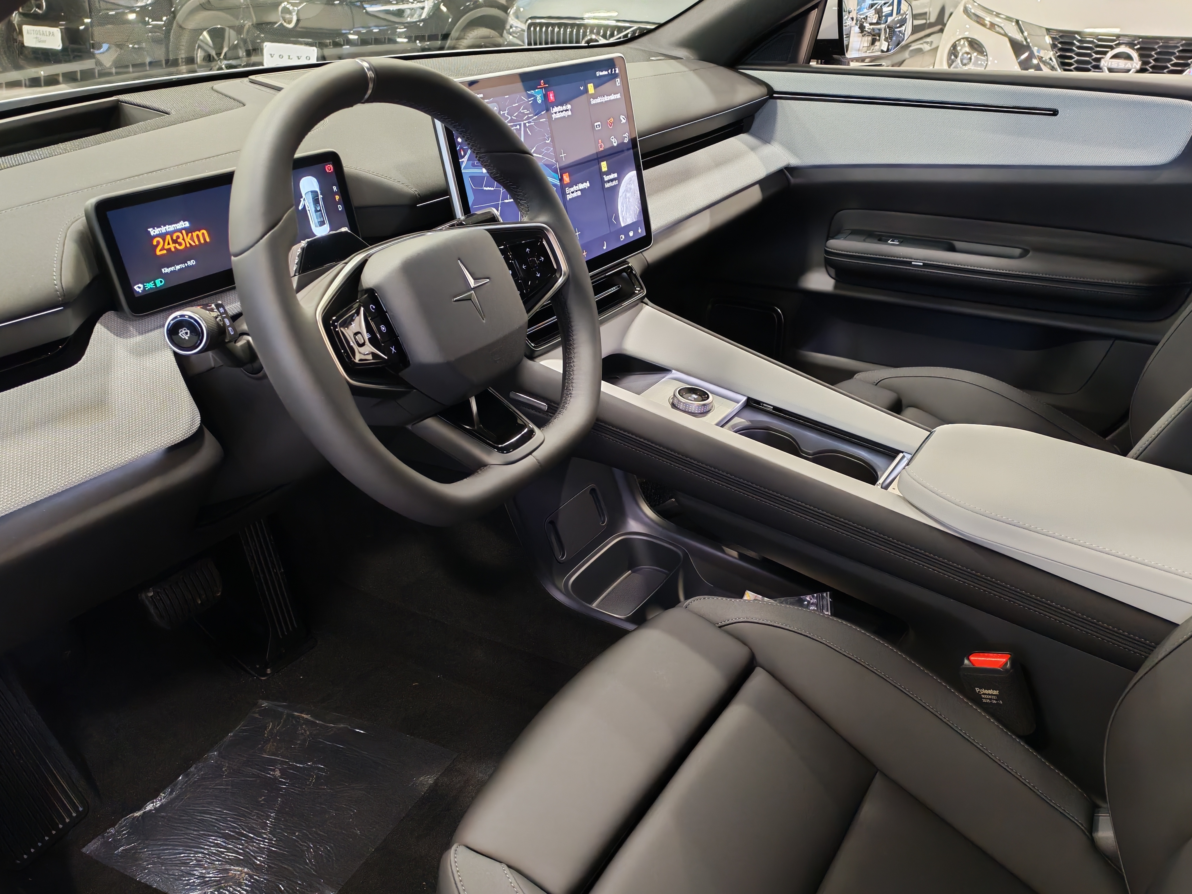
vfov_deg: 45.4
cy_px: 447
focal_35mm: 31
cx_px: 596
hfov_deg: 58.4
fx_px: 1067
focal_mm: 6.12
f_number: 1.9
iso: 1040
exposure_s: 1/50
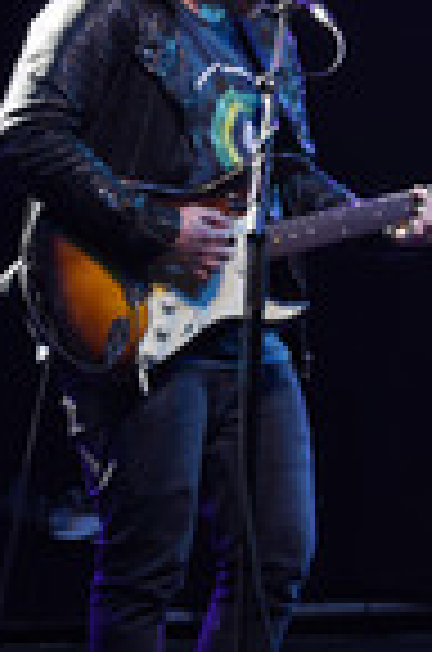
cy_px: 198
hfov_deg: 5.5
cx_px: 947
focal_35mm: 243
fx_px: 4395
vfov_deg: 8.5
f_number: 5.6
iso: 320
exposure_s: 1/80
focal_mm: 78
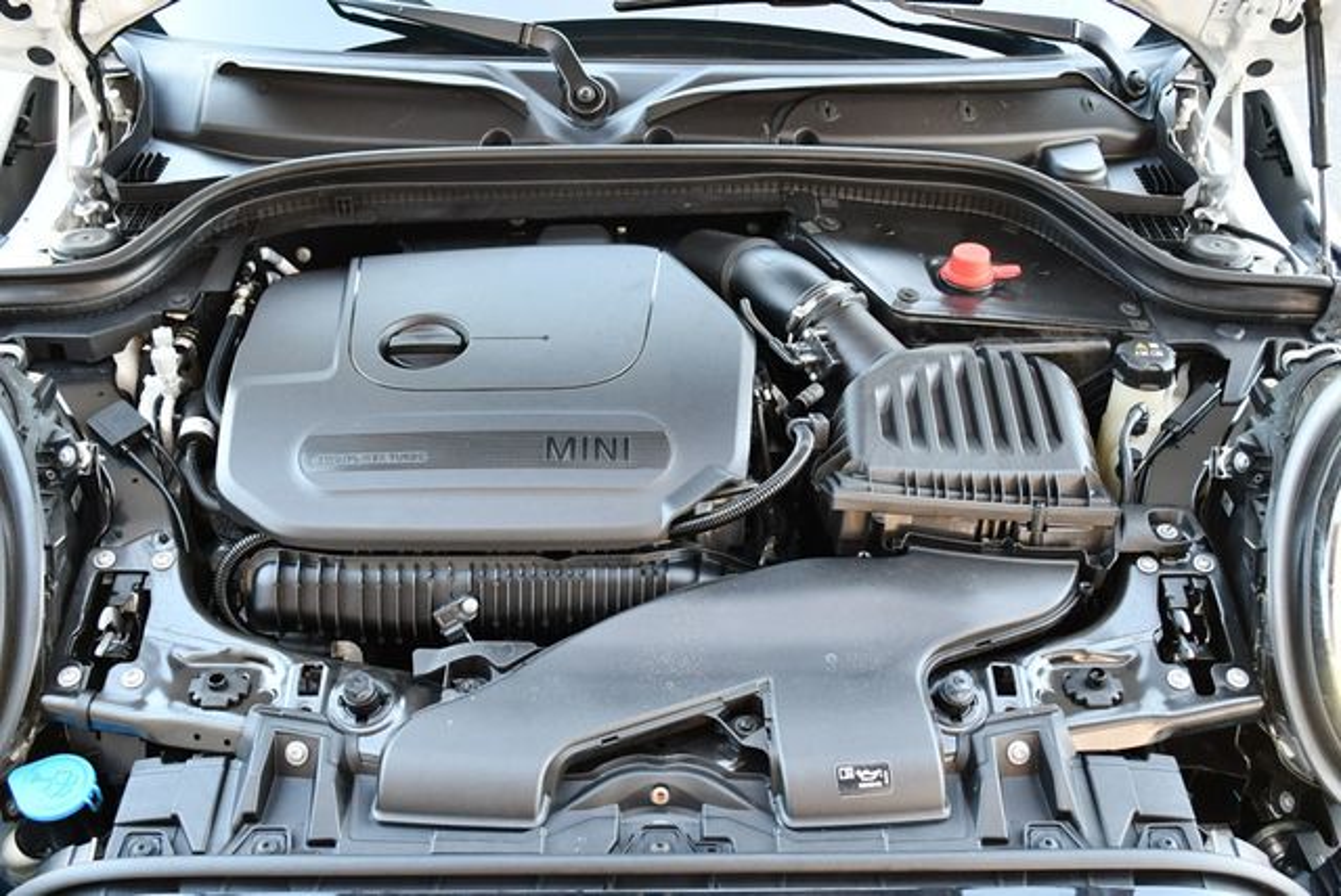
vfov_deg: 36.9
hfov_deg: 53.1
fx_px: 1342
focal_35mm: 36
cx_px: 670
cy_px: 448
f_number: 3.5
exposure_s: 1/125
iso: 900
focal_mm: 18
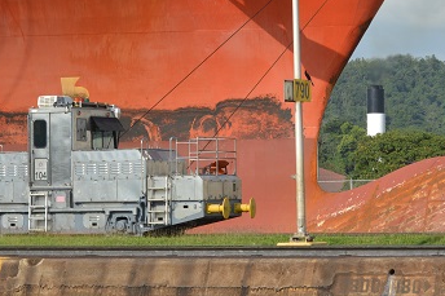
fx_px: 1927
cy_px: 173
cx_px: 220
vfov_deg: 8.8
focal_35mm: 156
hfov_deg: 13.2
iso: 400
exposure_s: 1/640
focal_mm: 55
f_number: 13
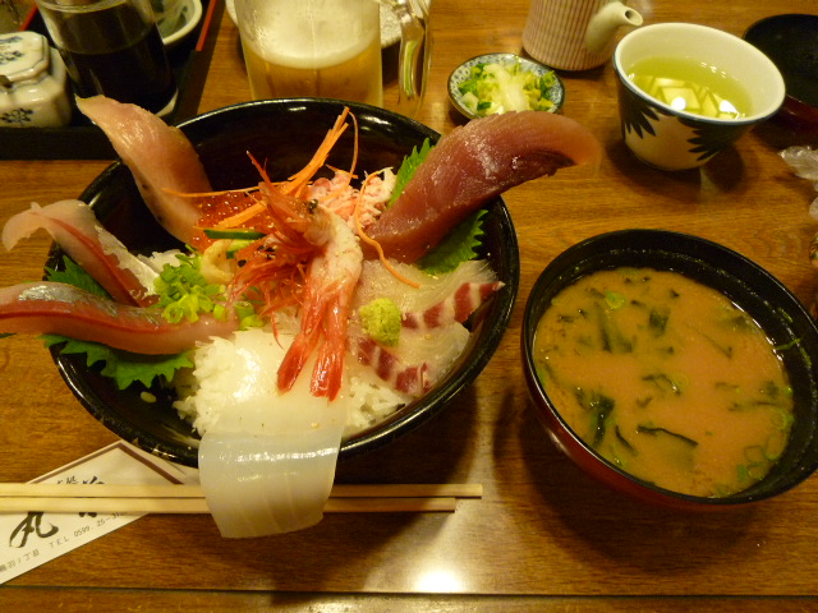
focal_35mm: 25
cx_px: 409
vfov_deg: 54.9
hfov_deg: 69.4
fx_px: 591
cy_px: 306
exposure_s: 1/20
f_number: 2.8
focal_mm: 4.4
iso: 400
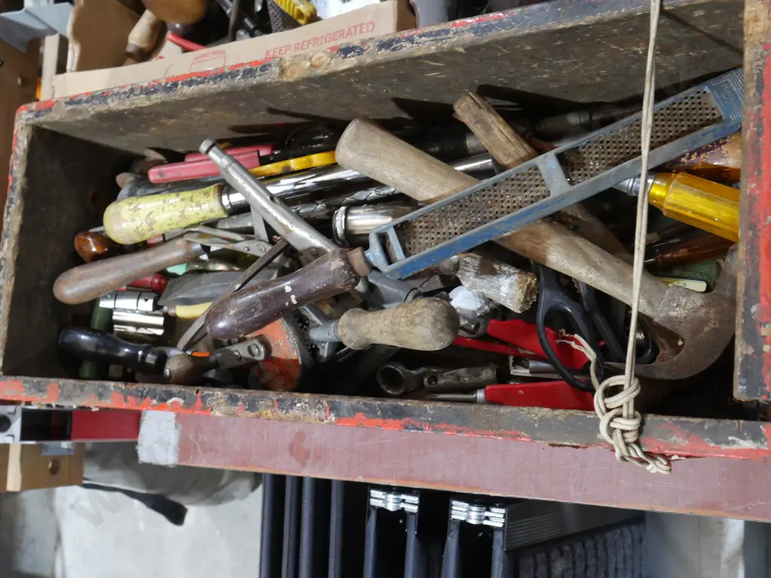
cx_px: 386
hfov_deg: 46.8
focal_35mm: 40
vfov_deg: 36.0
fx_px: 891
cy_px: 289
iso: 1600
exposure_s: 1/60
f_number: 5.6
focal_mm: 20
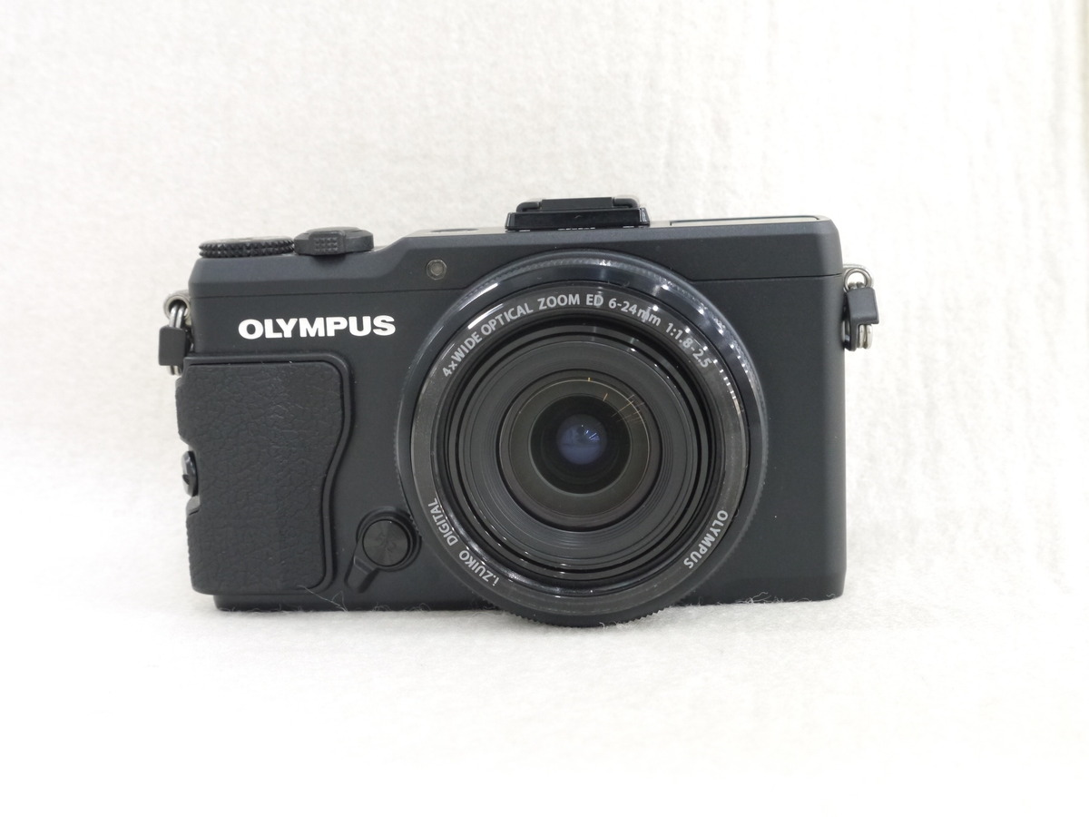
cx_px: 544
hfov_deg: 36.8
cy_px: 408
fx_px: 1636
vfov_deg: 28.0
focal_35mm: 52
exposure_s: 1/40
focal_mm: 26
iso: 1600
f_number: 8
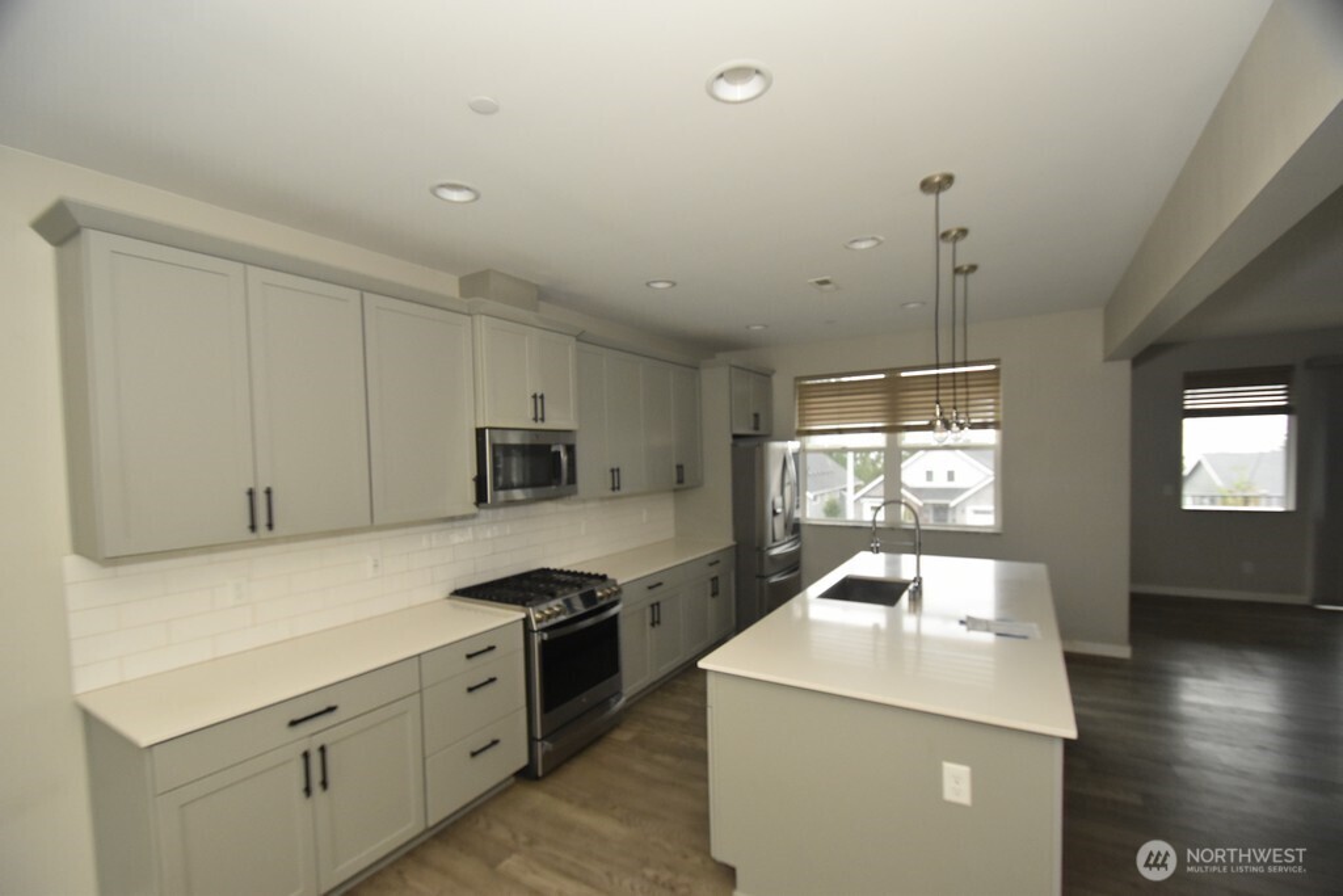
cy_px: 448
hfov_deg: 100.4
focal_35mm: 15
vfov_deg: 77.3
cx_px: 672
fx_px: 560
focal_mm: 10
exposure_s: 1/60
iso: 1600
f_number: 4
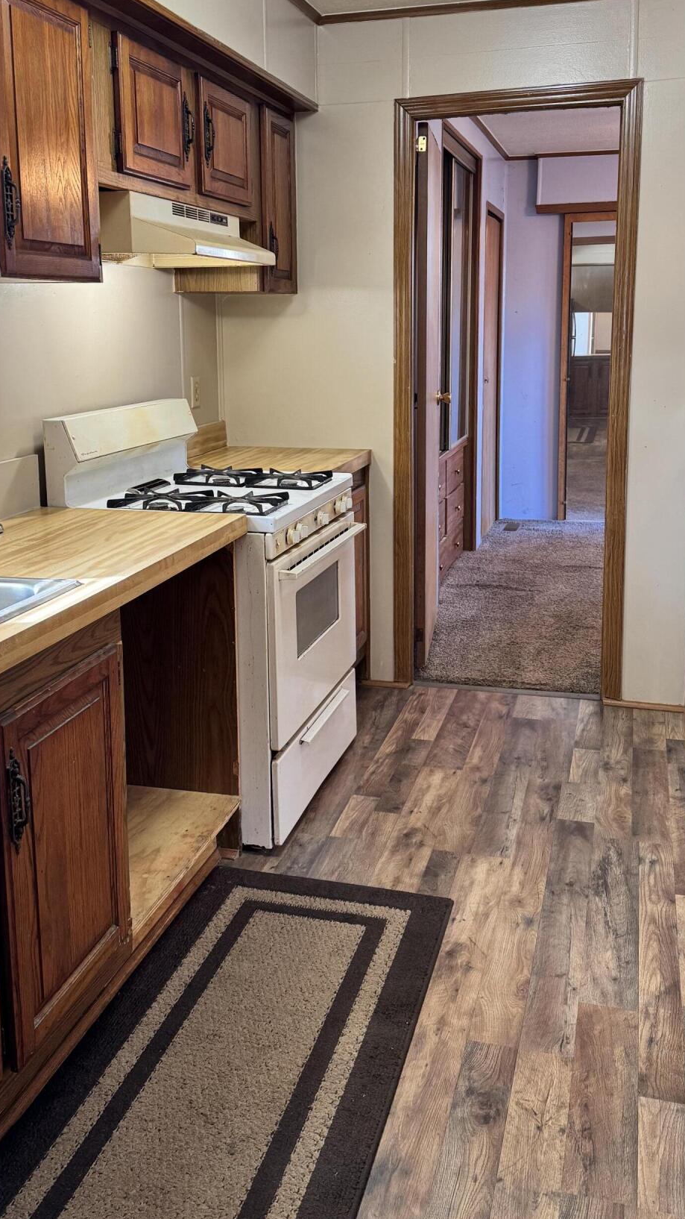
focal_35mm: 32
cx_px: 348
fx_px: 1033
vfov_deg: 60.5
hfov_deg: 36.7
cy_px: 482
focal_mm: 6.76
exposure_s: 1/60
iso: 250
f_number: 1.78
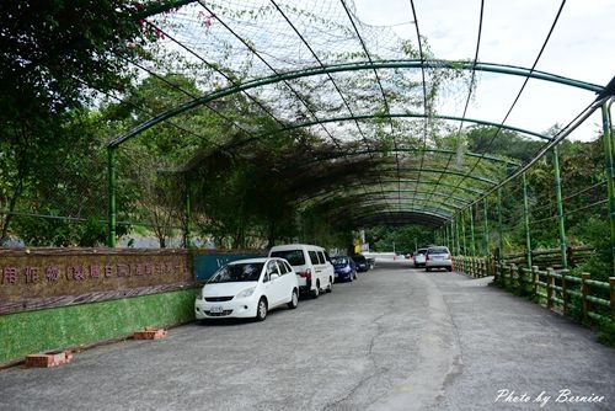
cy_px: 206
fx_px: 461
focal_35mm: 27
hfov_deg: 67.4
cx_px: 308
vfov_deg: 48.0
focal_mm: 18
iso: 100
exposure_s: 1/400
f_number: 5.6
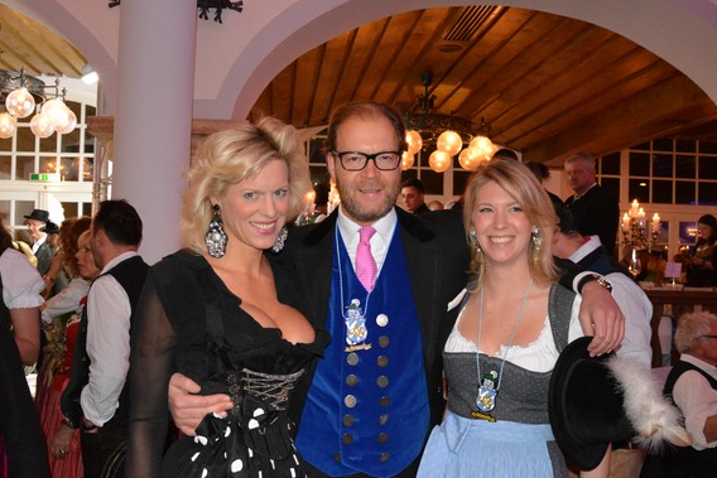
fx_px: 757
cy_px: 282
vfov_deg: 35.0
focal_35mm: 38
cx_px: 358
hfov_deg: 50.7
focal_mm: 18
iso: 3200
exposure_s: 1/60
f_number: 3.5
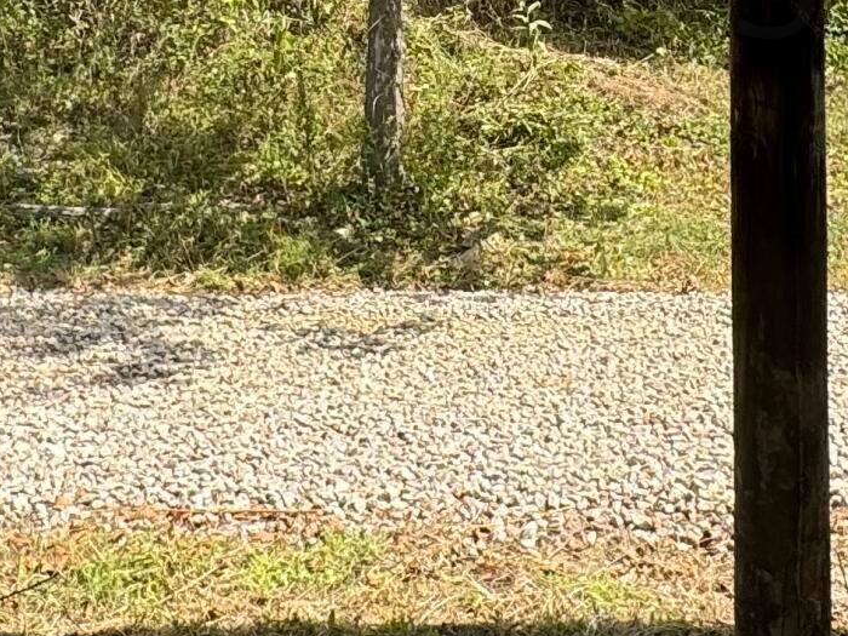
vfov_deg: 23.3
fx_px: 1470
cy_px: -15
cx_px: 457
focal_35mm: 60
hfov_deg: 32.2
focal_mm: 2.22
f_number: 2.2
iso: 50
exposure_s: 1/741
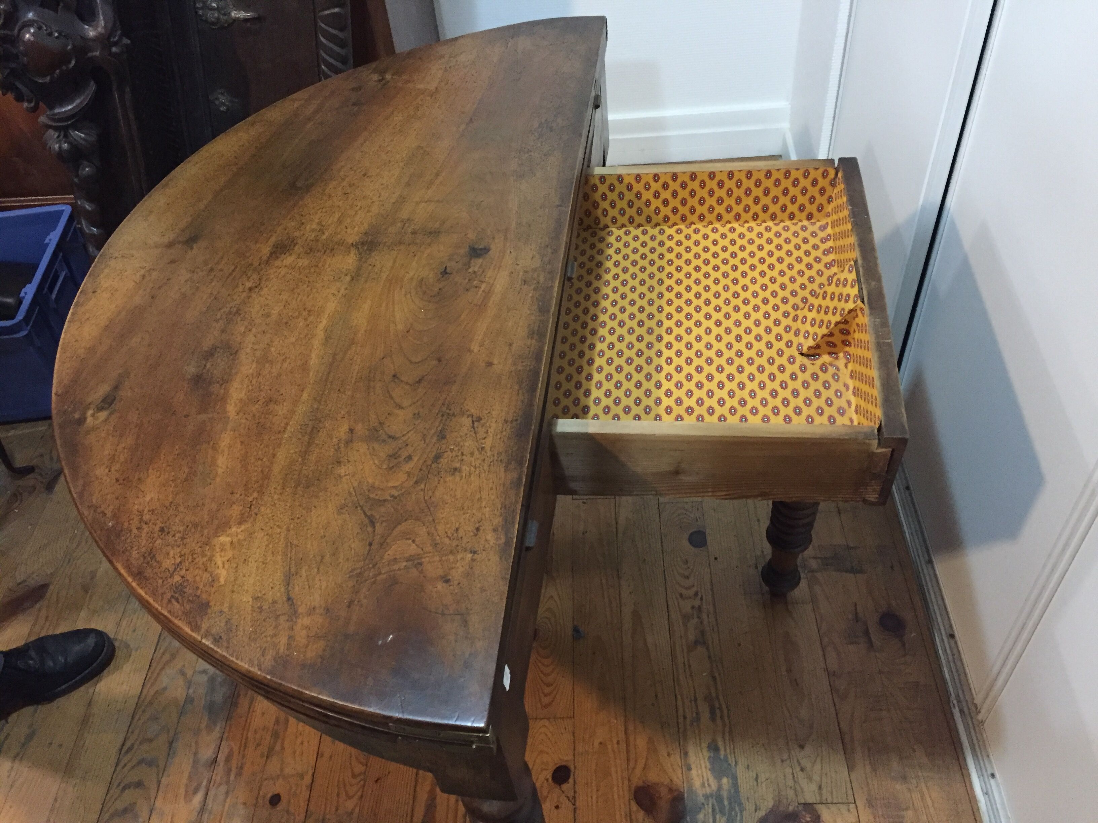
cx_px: 549
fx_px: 920
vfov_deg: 48.2
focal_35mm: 29
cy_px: 412
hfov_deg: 61.7
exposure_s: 1/17
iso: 250
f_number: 2.2
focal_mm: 4.15
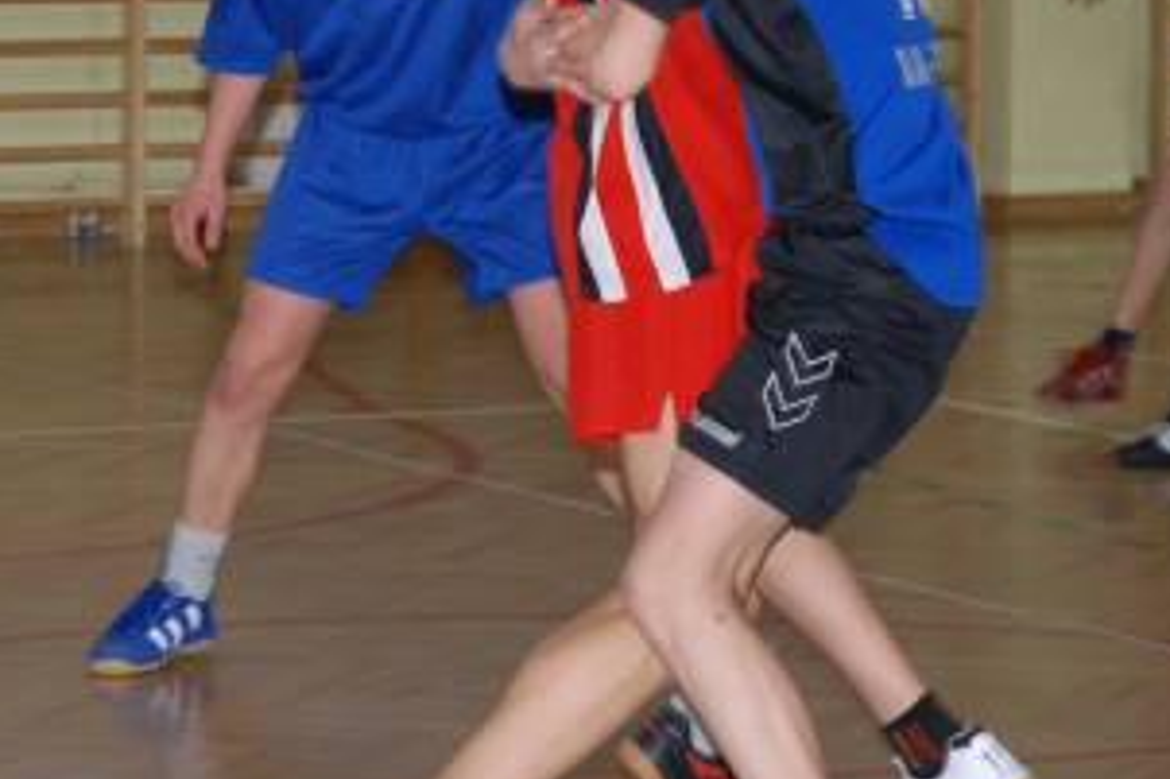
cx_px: 542
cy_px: -62
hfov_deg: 10.0
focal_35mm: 205
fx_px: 6667
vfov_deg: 6.7
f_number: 5.6
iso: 200
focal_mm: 55
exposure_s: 1/80
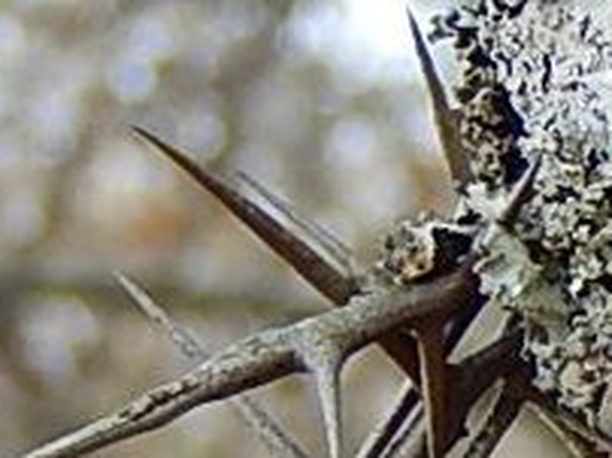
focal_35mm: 1168
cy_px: 776
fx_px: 20625
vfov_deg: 1.3
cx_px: 1627
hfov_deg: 1.7
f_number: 5.3
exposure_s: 1/100
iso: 125
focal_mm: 32.8
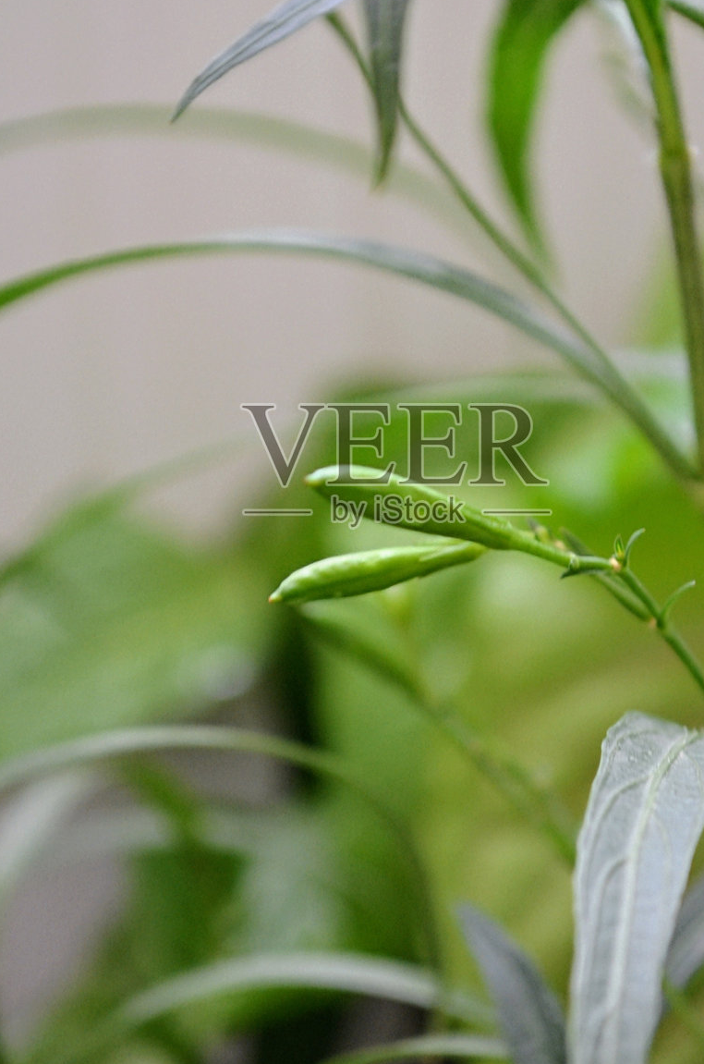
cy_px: 467
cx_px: 396
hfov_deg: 11.9
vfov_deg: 17.9
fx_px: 3380
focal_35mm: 115
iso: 400
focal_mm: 55
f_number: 6.3
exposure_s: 1/60
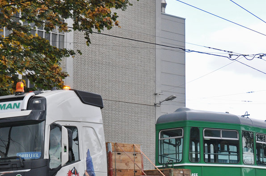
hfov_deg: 21.0
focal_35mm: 97
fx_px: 716
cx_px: 164
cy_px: 150
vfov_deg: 14.0
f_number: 4
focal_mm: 32
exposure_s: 1/800
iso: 400
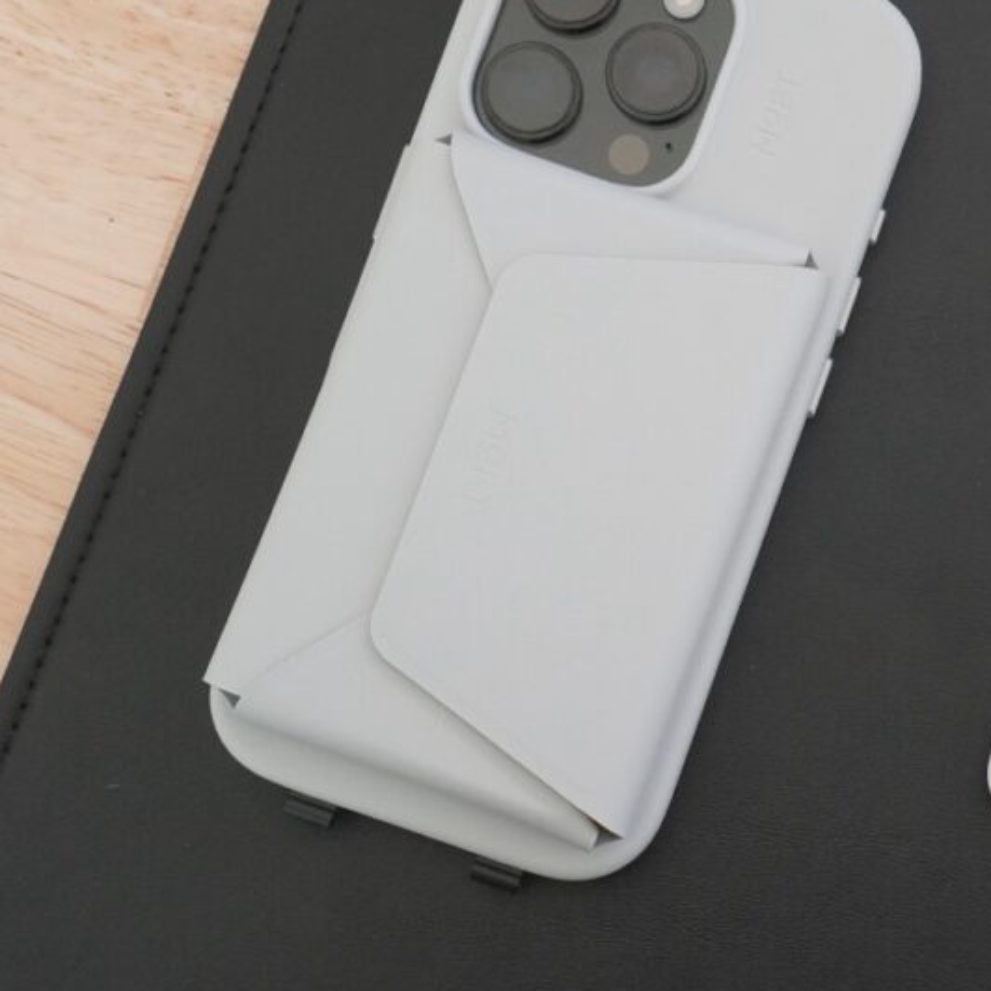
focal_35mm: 86
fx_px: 2780
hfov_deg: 19.9
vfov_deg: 20.2
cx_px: 879
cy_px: 467
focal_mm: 35
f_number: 6.3
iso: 2500
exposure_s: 1/60
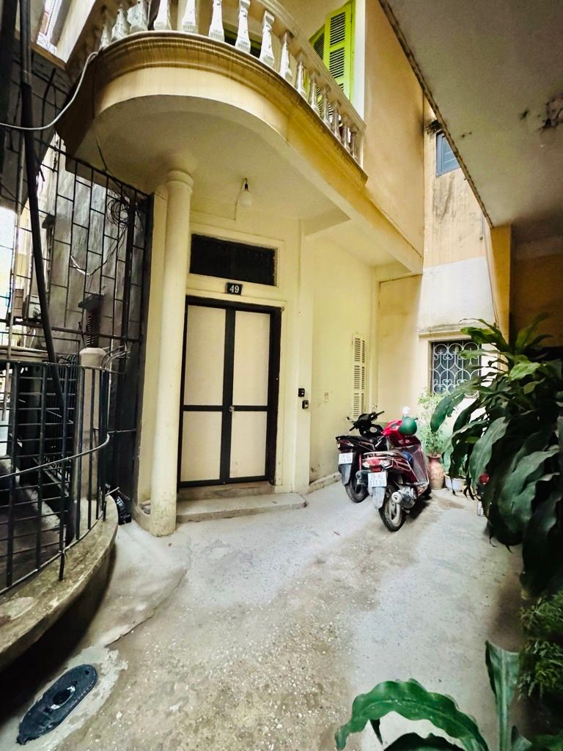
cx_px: 282
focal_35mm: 14
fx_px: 304
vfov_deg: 102.1
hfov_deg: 85.7
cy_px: 376
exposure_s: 1/31
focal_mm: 2.22
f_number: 2.2
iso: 1600
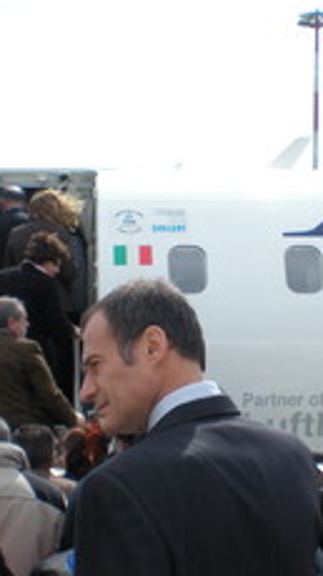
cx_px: 228
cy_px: 406
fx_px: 1236
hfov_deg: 14.8
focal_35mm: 81
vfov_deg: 26.0
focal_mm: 6.3
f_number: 4.6
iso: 64
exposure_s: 1/504
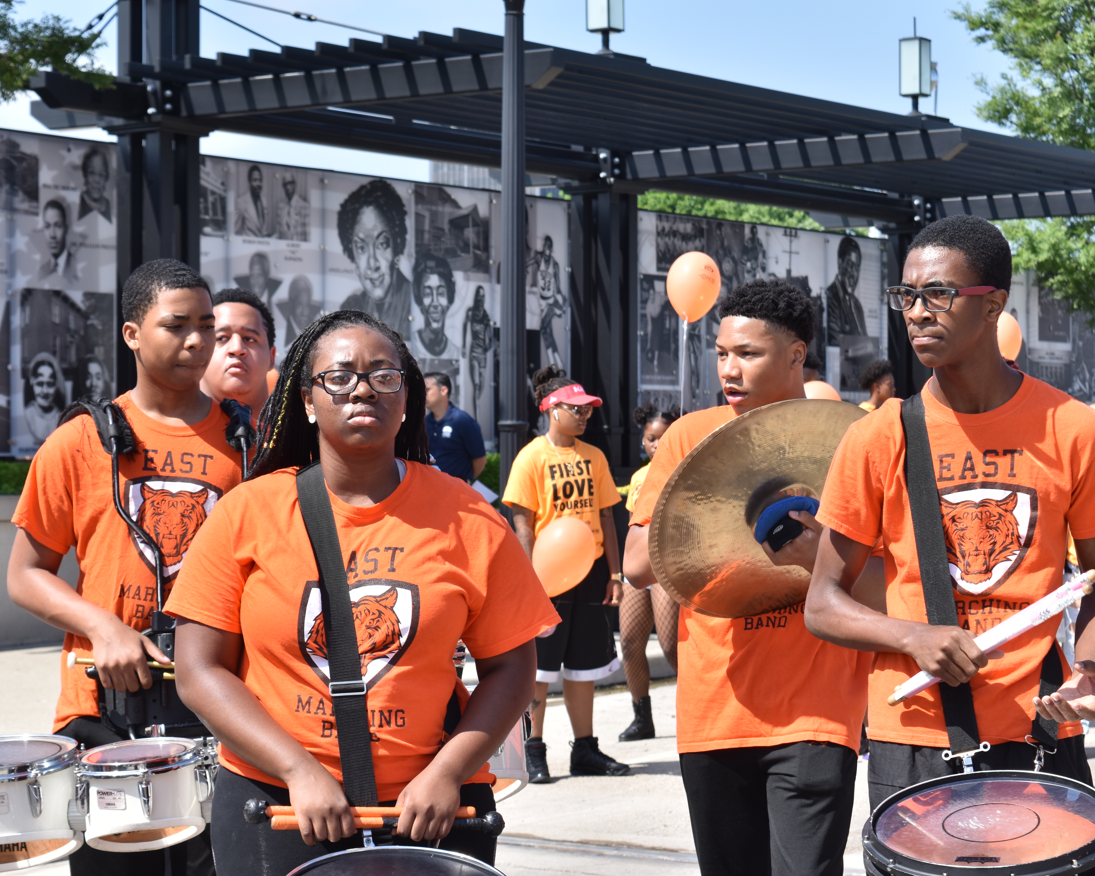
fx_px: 3032
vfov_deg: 16.4
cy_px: 437
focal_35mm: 94
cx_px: 535
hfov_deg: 20.5
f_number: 10
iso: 200
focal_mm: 55
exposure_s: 1/400
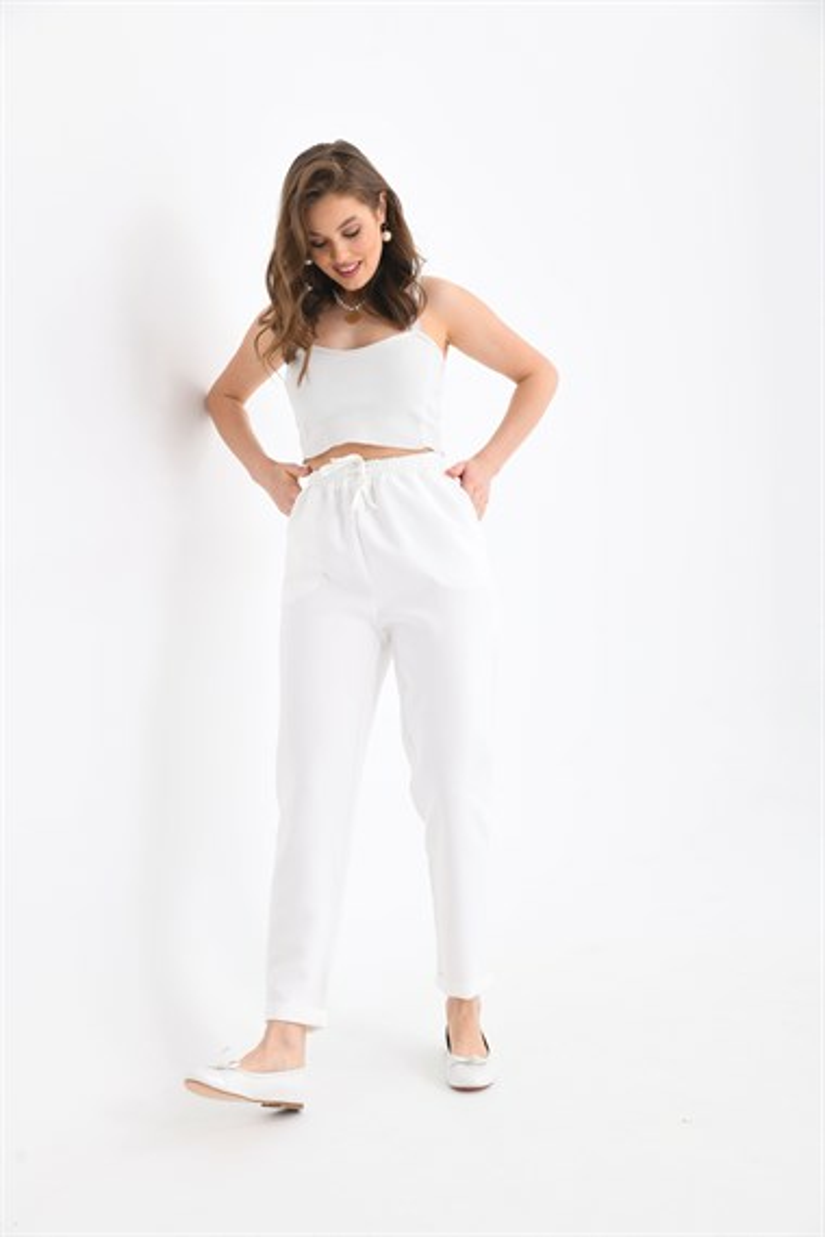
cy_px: 618
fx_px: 1650
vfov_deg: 41.1
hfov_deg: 28.1
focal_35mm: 48
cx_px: 412
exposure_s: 1/125
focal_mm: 48
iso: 160
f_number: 6.3
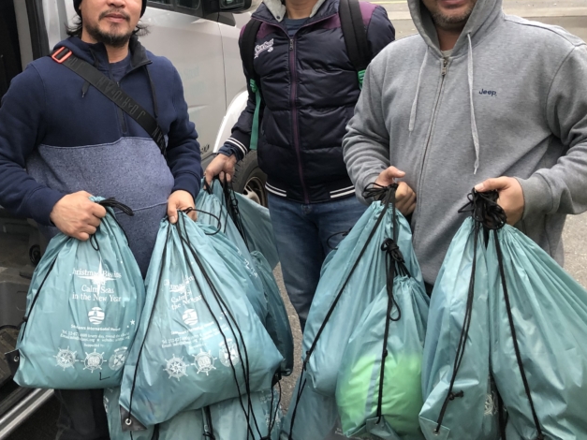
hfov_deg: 40.5
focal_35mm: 46
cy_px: 128
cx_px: 177
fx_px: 780
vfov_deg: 31.1
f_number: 1.8
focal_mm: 3.99
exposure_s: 1/20
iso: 40
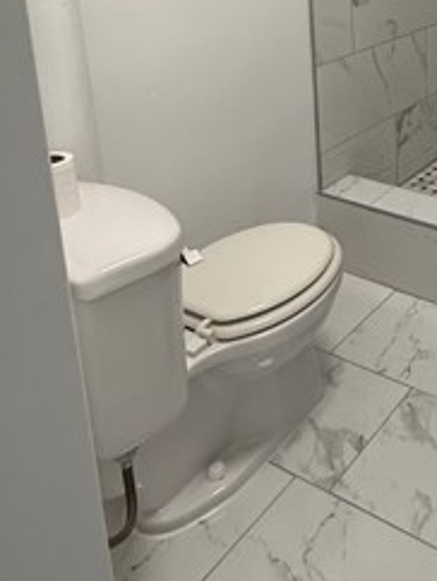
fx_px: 622
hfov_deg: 31.0
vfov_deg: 43.4
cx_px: 555
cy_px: 7
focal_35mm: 37
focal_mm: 2.22
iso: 200
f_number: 2.2
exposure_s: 1/120
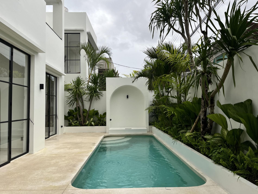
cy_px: 97
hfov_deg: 67.3
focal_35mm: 26
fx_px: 194
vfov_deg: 53.1
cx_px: 129
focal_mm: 5.1
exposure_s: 1/751
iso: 50
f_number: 1.6
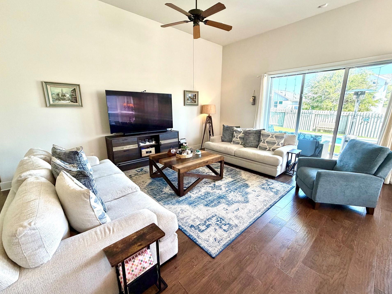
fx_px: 170
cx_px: 200
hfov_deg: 98.1
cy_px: 146
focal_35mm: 15
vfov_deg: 81.8
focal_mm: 2.22
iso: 250
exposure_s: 1/120
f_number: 2.2
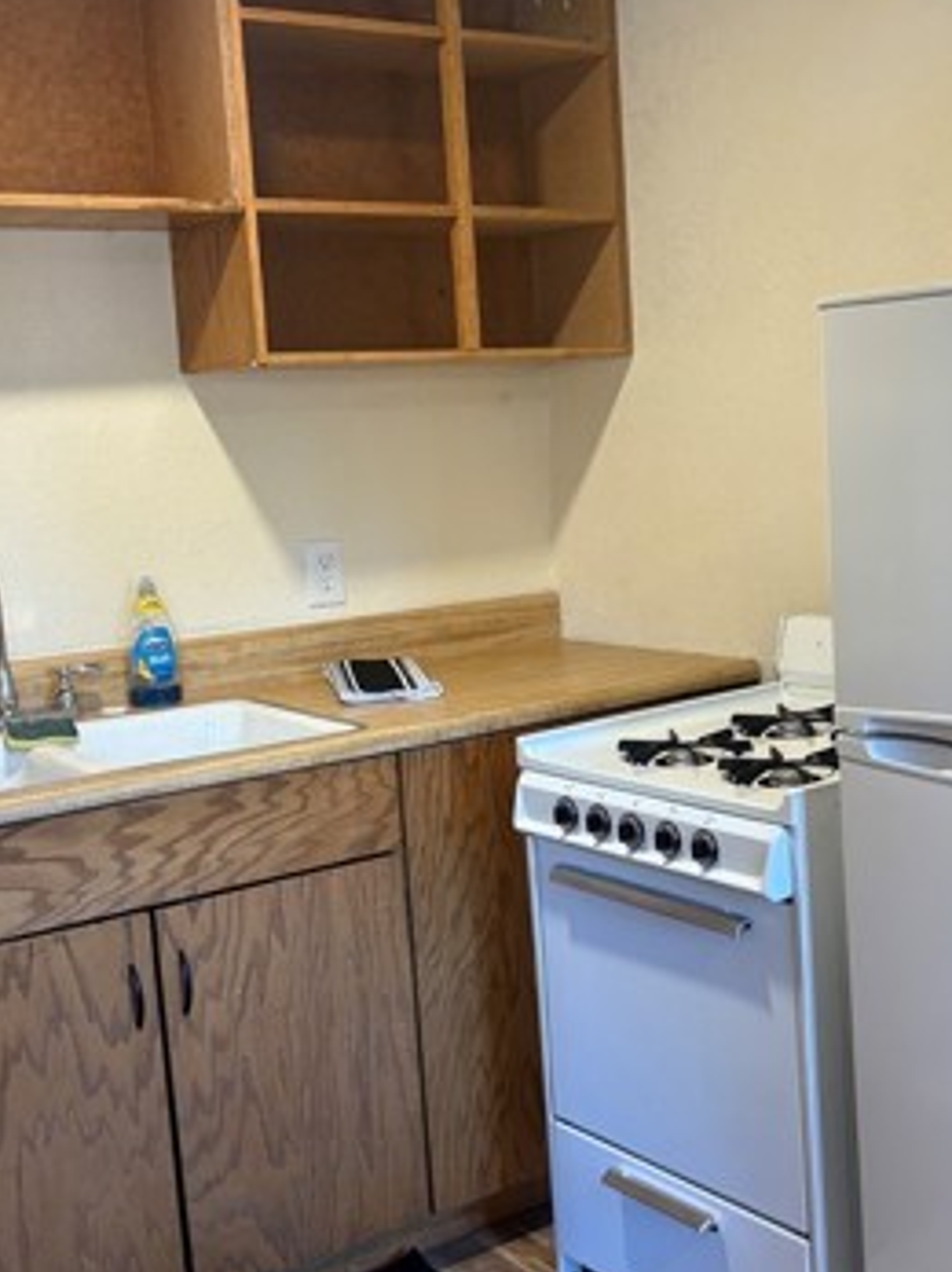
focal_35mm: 48
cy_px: 671
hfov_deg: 30.0
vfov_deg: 39.7
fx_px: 1761
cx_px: 637
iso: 125
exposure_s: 1/60
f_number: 1.6
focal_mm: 5.96
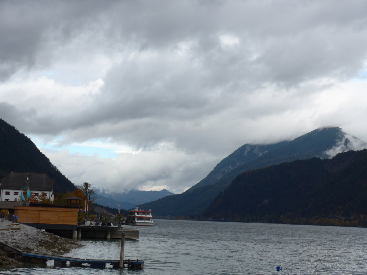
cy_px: 138
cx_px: 184
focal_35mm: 74
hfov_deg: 26.3
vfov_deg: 19.9
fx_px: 785
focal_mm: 15
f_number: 4.2
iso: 80
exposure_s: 1/400
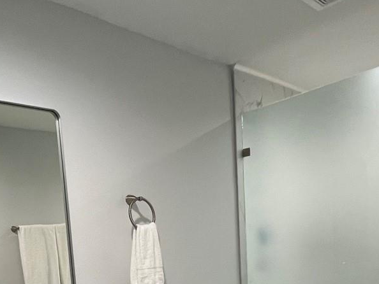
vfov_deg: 35.4
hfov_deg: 50.9
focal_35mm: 35
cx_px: 105
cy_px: 305
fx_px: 383
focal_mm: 1.57
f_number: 1.8
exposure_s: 1/120
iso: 200
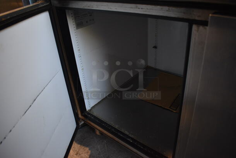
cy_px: 79
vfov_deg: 48.0
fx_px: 177
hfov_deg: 67.3
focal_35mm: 27
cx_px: 118
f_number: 3.5
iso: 1250
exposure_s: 1/125
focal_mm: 18
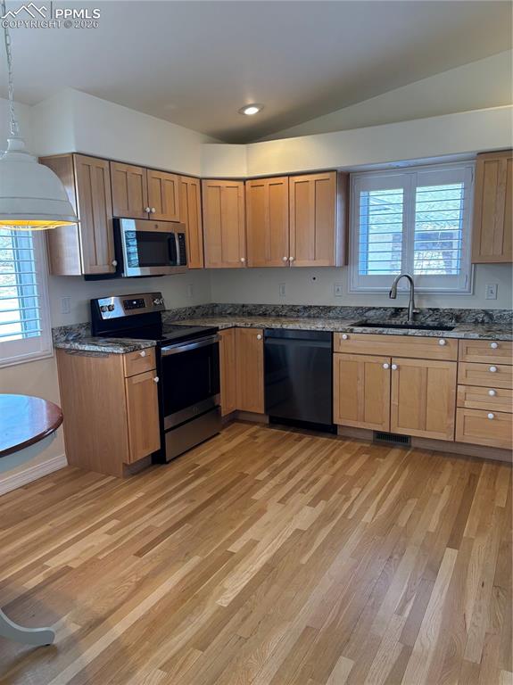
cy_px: 342
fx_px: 514
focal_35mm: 26
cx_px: 256
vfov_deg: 67.3
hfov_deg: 53.0
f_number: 1.6
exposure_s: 1/60
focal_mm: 5.96
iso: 100
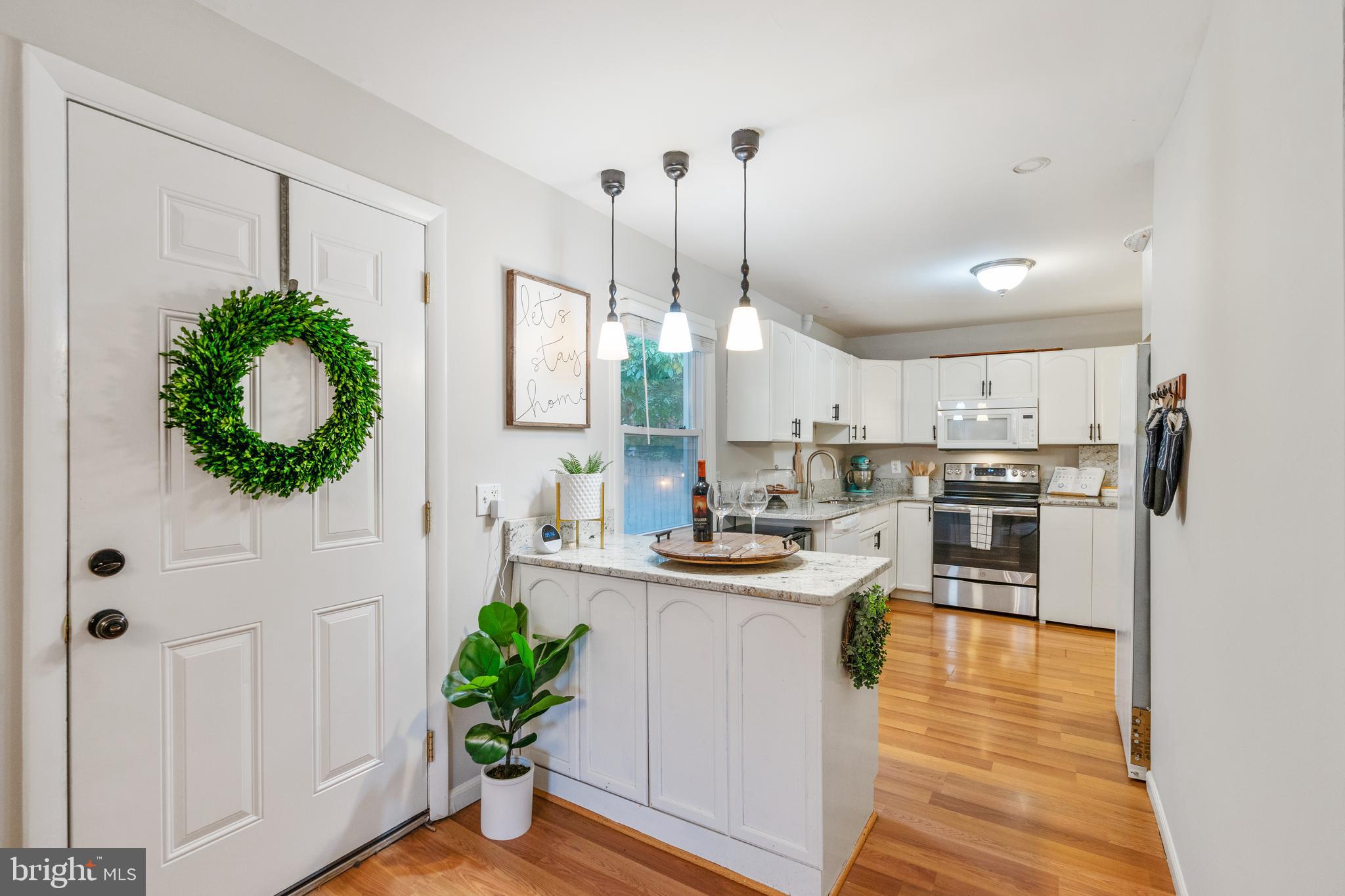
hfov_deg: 96.7
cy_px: 448
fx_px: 598
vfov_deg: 73.7
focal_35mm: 16
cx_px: 672
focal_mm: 16
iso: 400
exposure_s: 1/8
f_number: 8
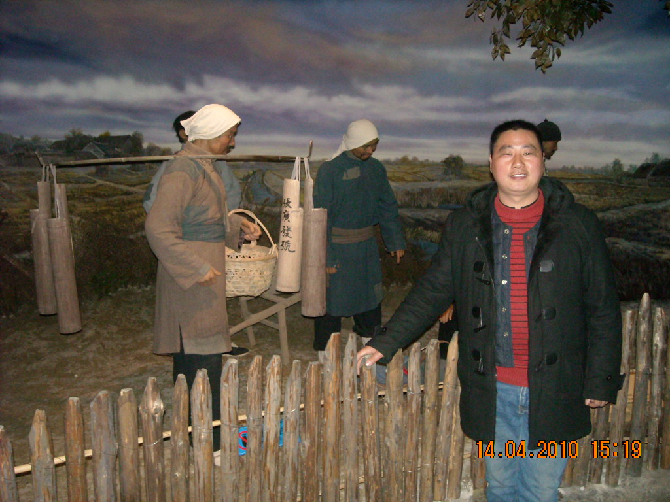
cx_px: 335
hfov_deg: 52.6
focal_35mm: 35
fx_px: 677
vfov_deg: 40.7
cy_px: 251
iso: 590
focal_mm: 5.7
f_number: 2.8
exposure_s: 1/60
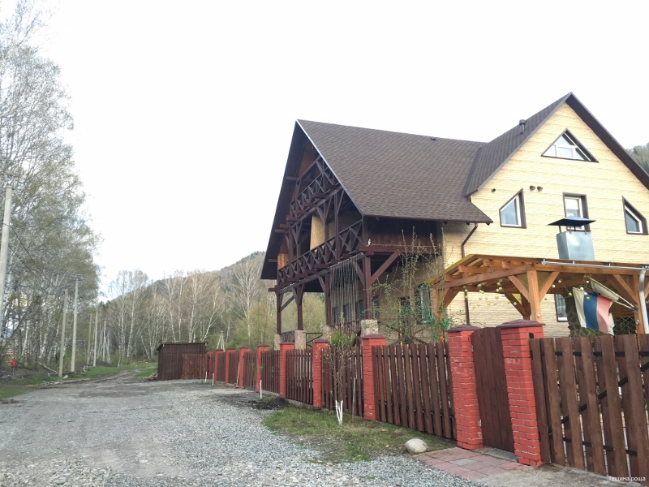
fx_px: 544
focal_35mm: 29
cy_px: 244
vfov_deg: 48.2
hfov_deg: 61.7
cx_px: 324
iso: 32
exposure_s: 1/100
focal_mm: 4.15
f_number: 2.2
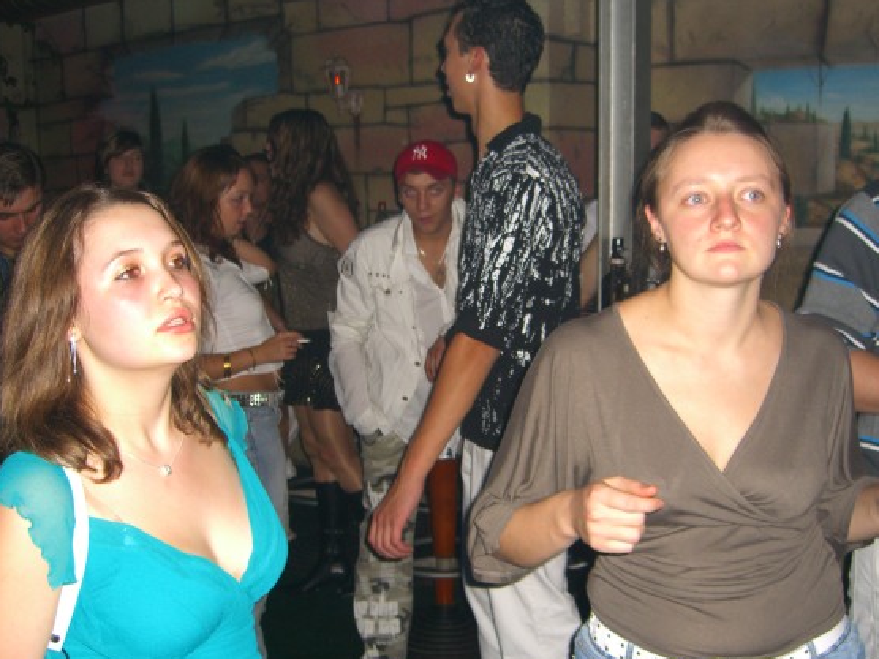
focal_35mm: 41
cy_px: 352
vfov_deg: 35.1
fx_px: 1041
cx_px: 443
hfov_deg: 45.8
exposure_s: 1/60
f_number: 2.8
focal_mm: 7.9
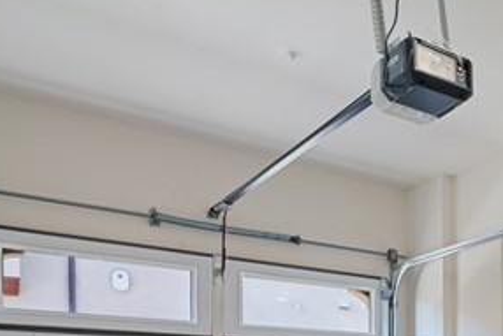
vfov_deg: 28.0
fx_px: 601
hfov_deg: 32.0
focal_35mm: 43
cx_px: 682
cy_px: 384
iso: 800
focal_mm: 12
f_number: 8
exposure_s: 1/10
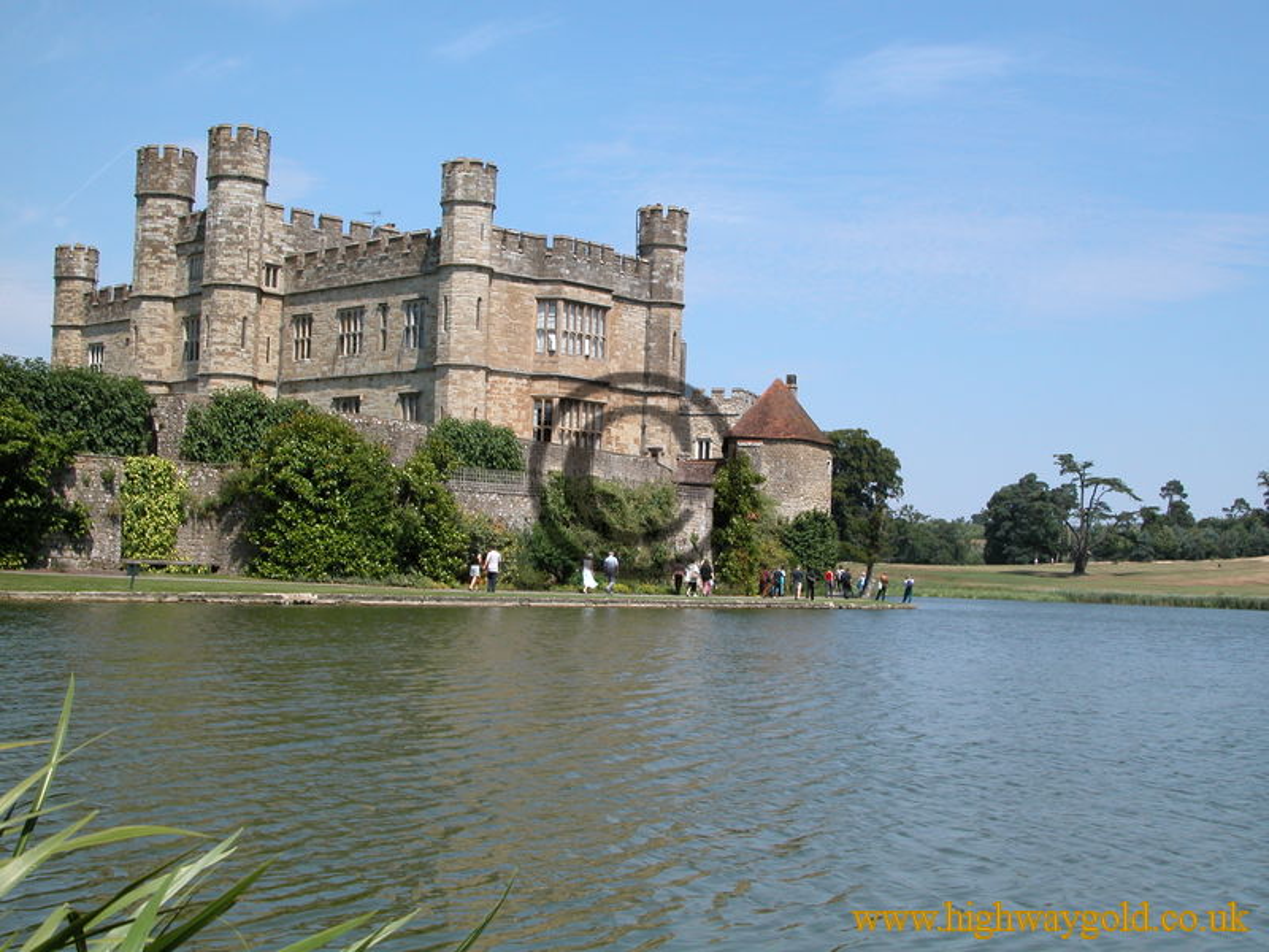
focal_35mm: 50
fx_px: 1833
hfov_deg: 38.2
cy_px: 476
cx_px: 634
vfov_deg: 29.1
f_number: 6.8
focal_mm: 12.7
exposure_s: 1/334
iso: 100
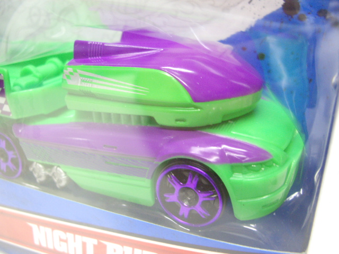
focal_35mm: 38
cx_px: 170
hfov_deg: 49.0
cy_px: 127
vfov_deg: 37.7
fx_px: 372
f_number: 2.8
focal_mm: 7.9
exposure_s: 1/20
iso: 400
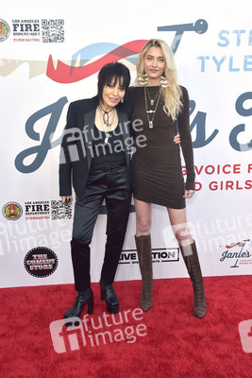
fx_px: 399
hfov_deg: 35.1
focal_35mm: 38
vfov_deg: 50.7
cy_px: 189
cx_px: 126
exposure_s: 1/250
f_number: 6.3
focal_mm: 38
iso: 640
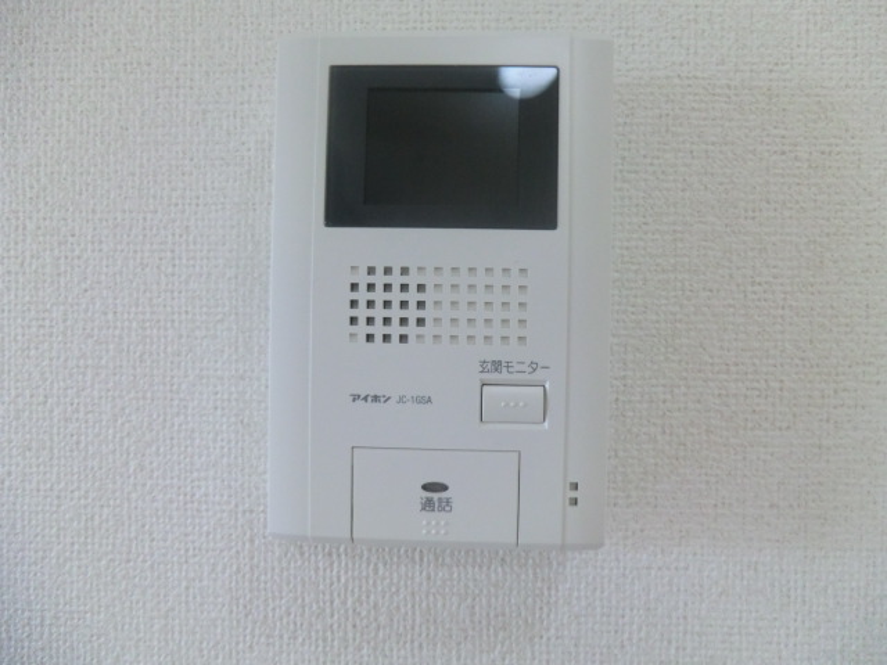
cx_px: 444
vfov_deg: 56.8
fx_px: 615
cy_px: 332
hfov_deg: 71.6
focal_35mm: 24
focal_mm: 4.3
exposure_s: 1/60
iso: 250
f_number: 3.2
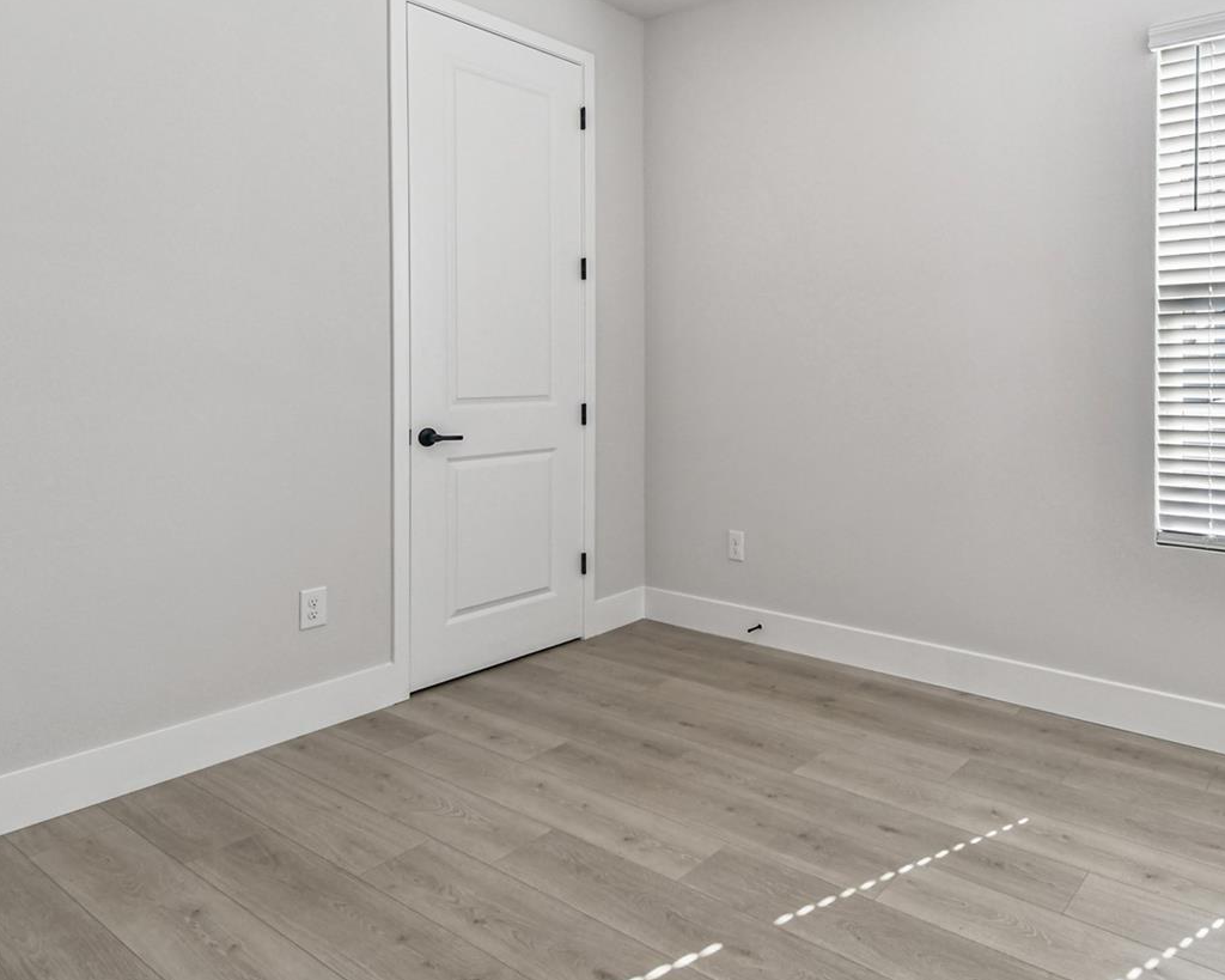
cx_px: 816
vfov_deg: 62.7
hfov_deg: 72.8
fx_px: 798
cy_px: 401
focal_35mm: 22
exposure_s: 1/50
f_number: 7.1
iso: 100
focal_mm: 10
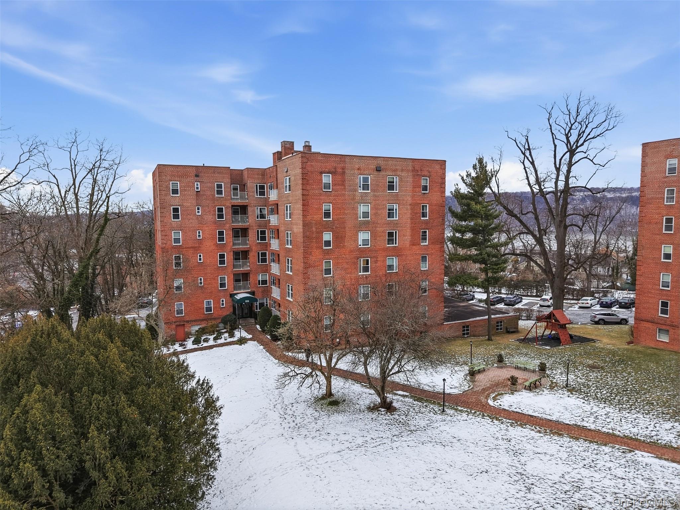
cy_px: 255
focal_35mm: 24
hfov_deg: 71.6
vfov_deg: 56.8
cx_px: 340
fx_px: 471
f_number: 1.8
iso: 130
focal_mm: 8.7
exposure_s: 1/4000
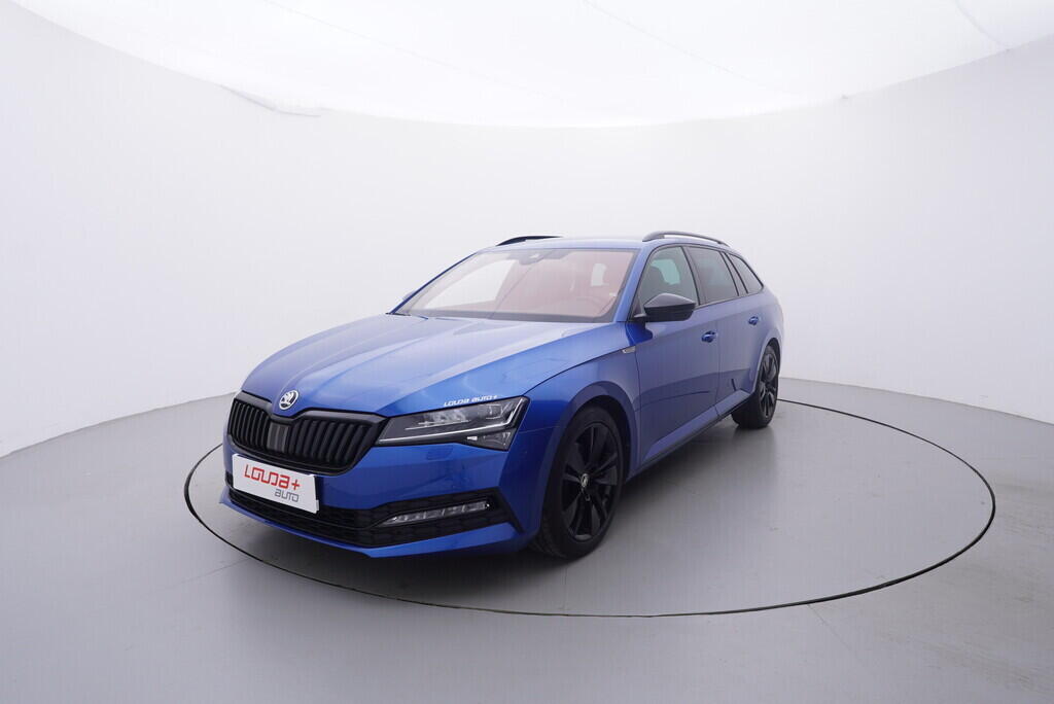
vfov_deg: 56.2
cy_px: 352
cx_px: 527
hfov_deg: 77.3
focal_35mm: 22
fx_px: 659
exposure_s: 1/80
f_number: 5
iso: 200
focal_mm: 15
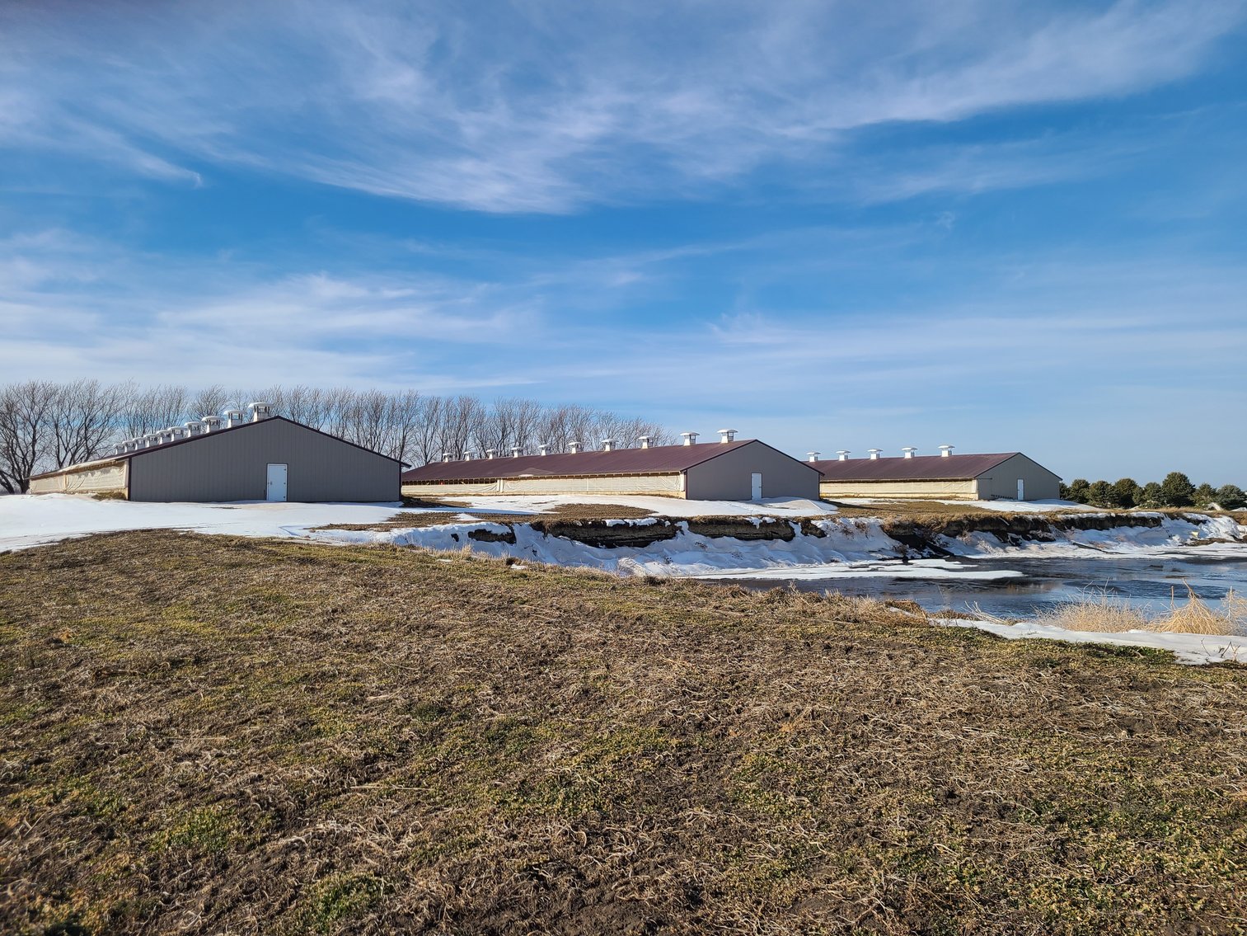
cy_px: 468
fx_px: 937
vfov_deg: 53.1
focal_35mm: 26
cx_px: 624
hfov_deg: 67.3
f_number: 1.8
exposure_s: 1/3075
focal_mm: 5.4
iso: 40
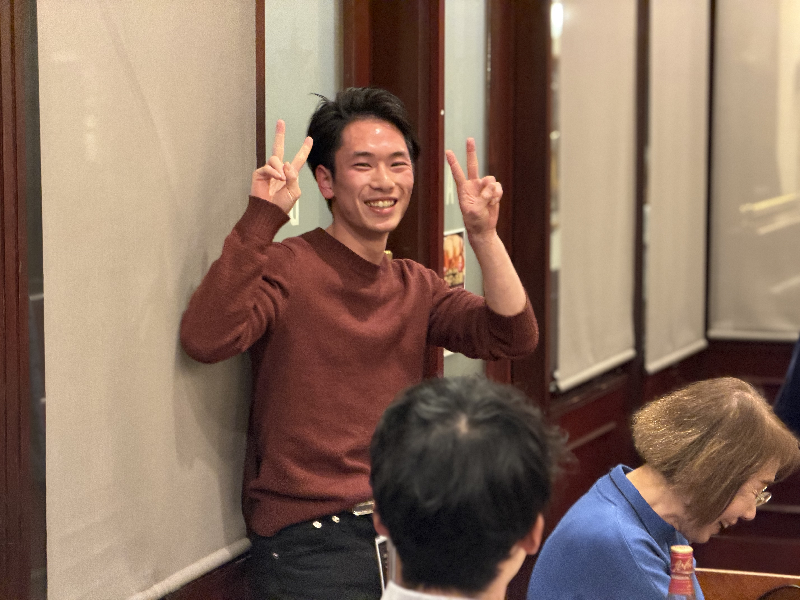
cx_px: 400
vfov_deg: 14.8
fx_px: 2311
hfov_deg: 19.6
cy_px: 300
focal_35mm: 100
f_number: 2.8
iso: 500
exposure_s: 1/50
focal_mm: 16.89
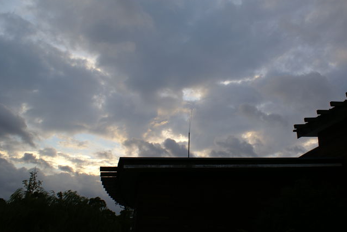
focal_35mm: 34
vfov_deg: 39.0
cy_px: 117
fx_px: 328
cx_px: 213
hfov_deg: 55.2
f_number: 8
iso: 100
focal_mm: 18
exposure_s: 1/60
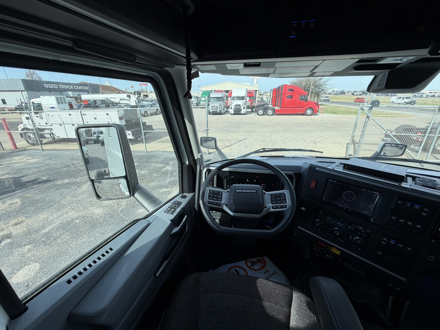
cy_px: 165
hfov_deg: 102.1
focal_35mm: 14
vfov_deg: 85.7
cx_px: 220
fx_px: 178
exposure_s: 1/514
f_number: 2.2
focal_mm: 2.22
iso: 40
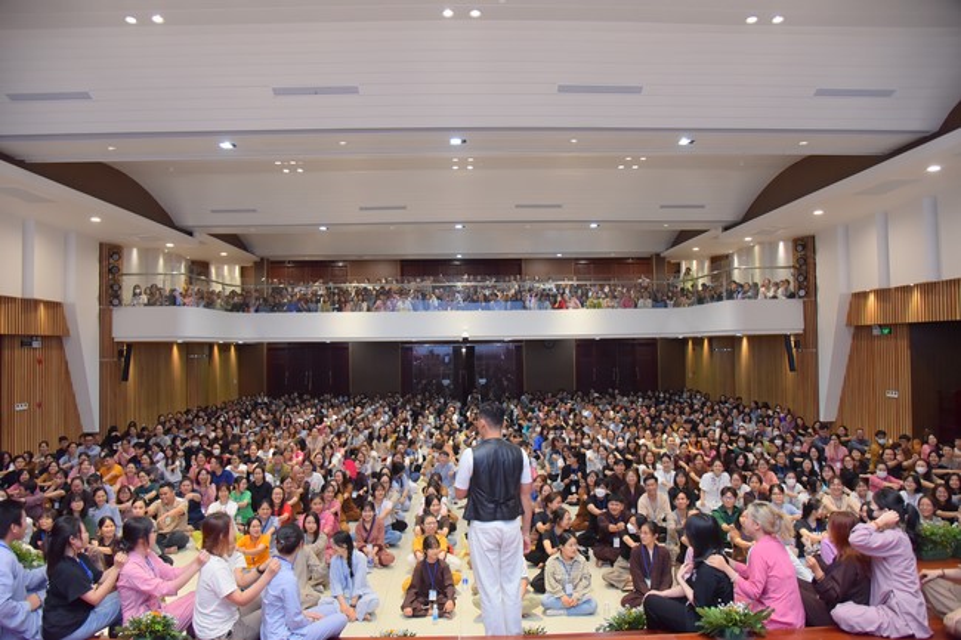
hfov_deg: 73.8
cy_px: 320
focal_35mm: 24
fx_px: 640
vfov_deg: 53.1
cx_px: 480
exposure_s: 1/125
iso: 1600
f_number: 5.6
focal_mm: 24
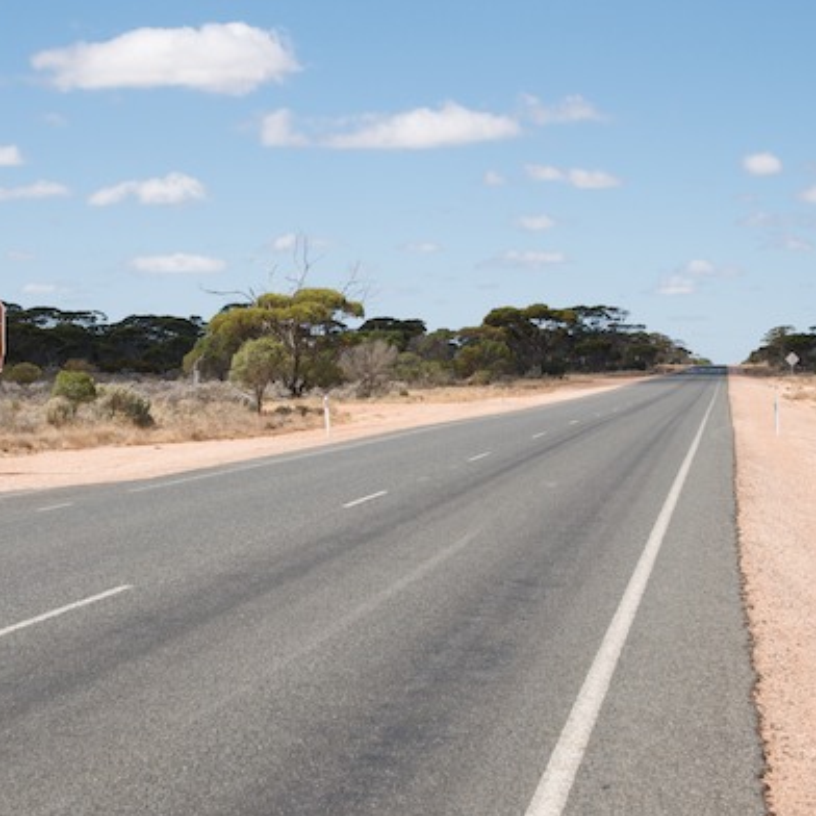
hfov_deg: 22.2
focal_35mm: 78
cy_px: 408
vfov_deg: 22.2
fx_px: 2080
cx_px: 341
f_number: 11
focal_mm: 40
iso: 320
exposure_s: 1/500
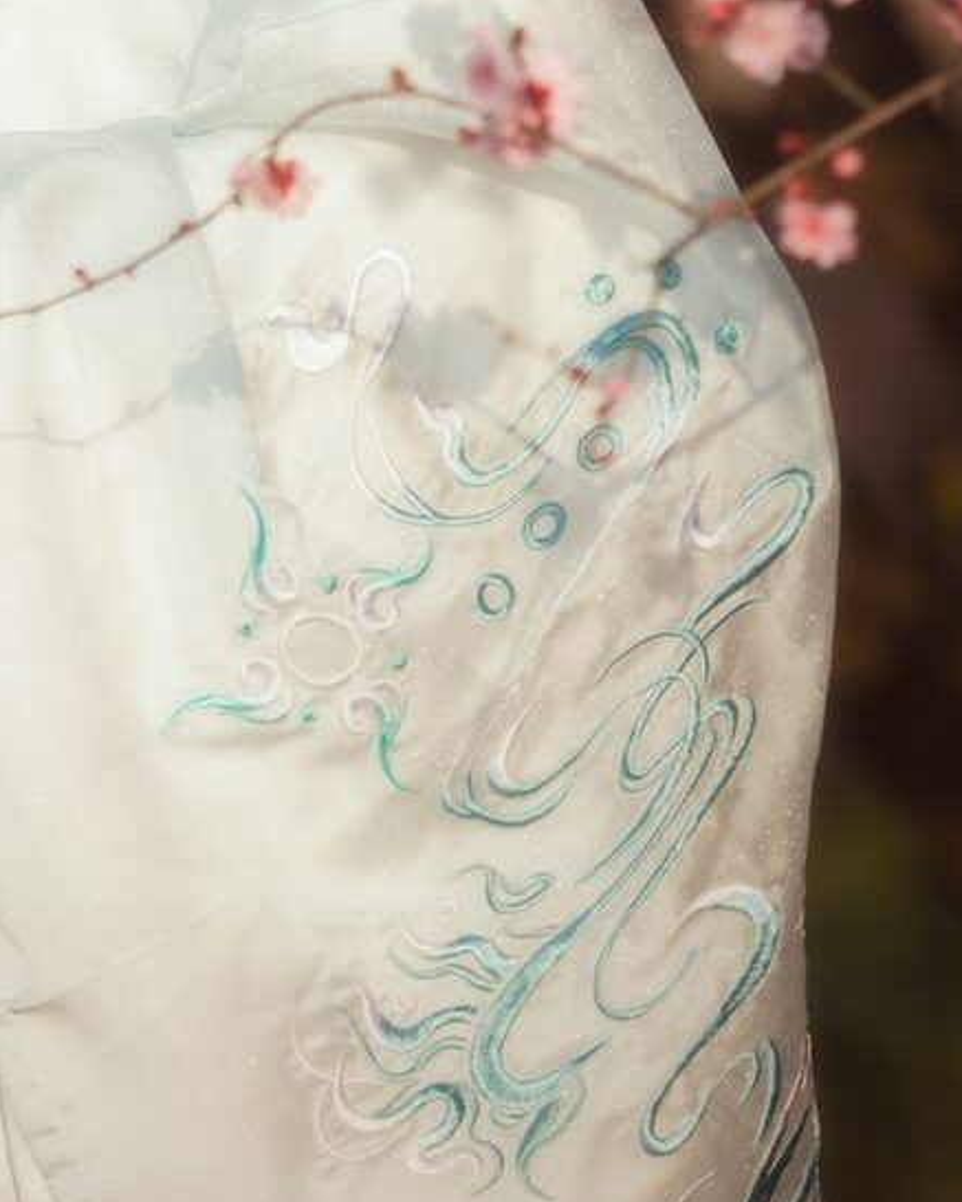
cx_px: -81
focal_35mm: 539
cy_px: -384
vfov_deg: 3.6
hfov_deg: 2.9
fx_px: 19177
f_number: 2.8
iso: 200
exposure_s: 1/2000
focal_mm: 200
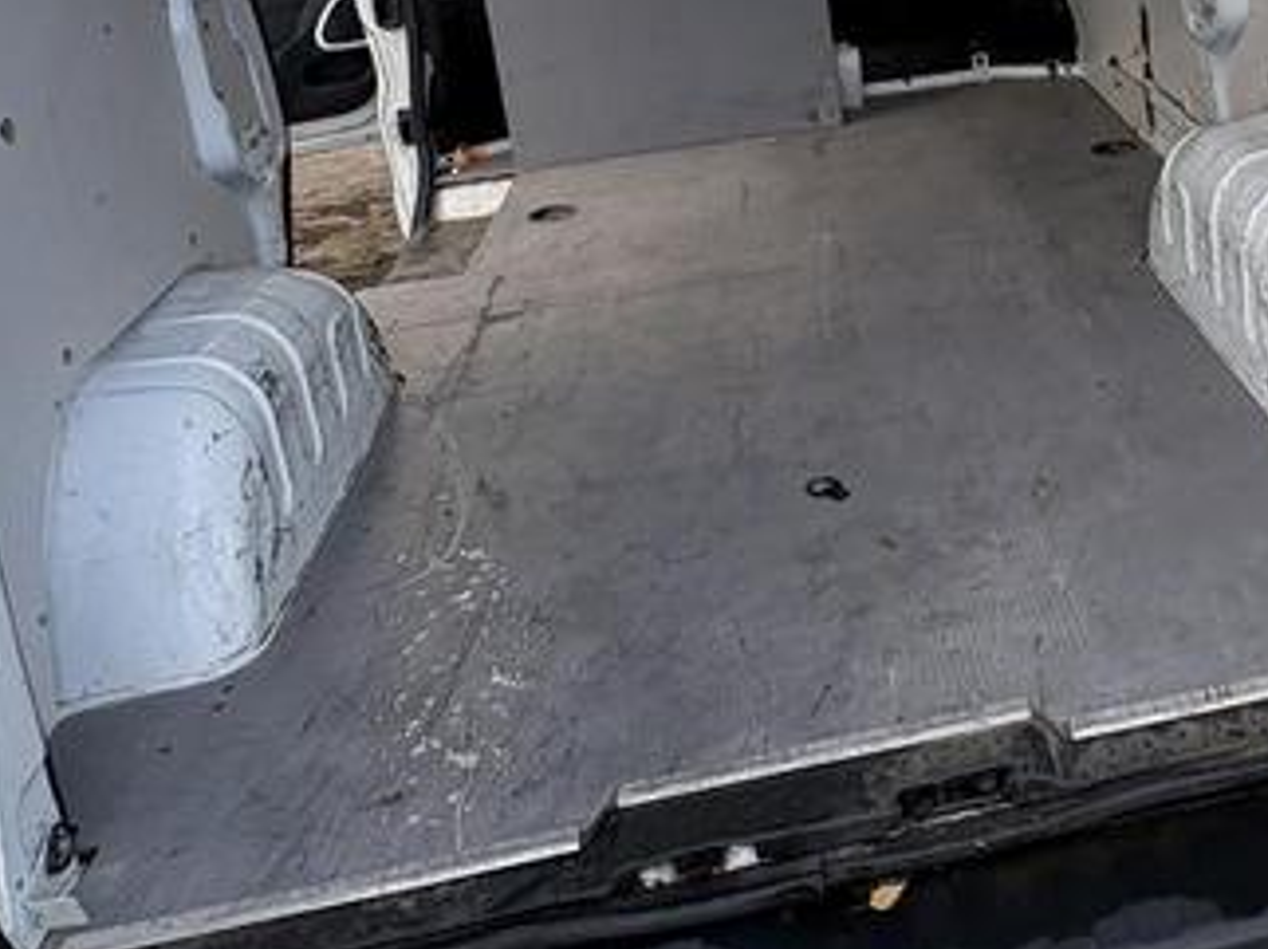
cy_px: 24
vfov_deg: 33.9
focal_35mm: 39
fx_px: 1428
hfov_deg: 45.7
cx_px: 996
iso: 64
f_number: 2.2
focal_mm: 2.22
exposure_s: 1/150
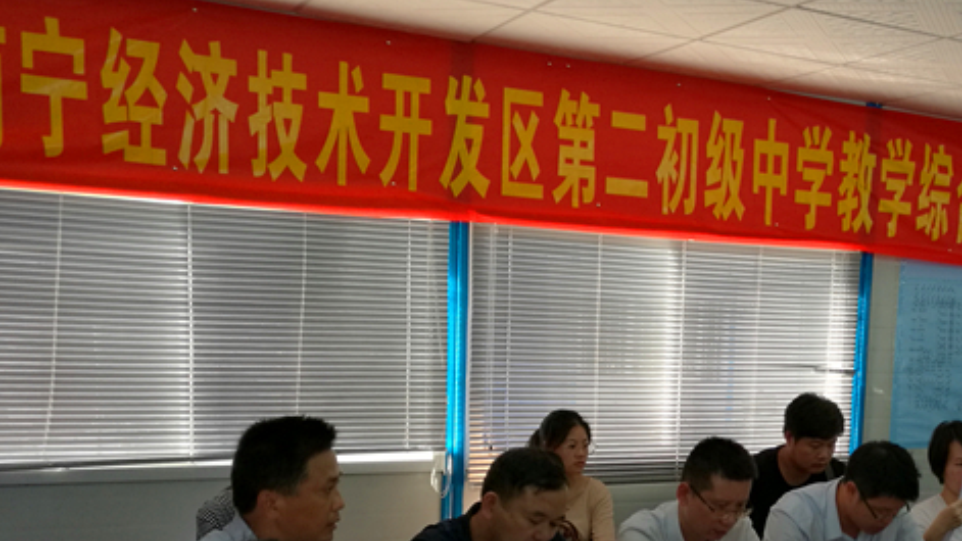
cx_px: 741
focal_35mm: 50
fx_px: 1275
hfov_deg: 40.0
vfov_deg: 23.5
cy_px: 453
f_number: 2
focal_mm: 4.04
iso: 64
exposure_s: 1/50
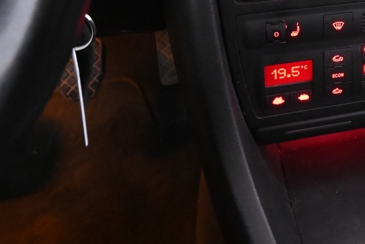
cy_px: -36
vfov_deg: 22.2
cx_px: 379
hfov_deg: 31.9
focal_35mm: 57
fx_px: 578
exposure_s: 1/15
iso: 6400
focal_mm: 16
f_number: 5
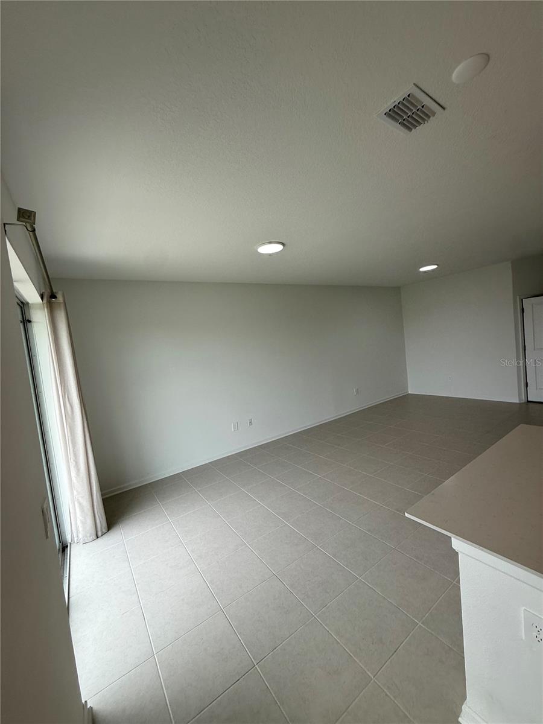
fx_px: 293
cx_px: 272
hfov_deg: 85.7
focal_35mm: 14
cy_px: 362
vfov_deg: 102.1
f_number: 2.2
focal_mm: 2.22
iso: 64
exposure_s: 1/213
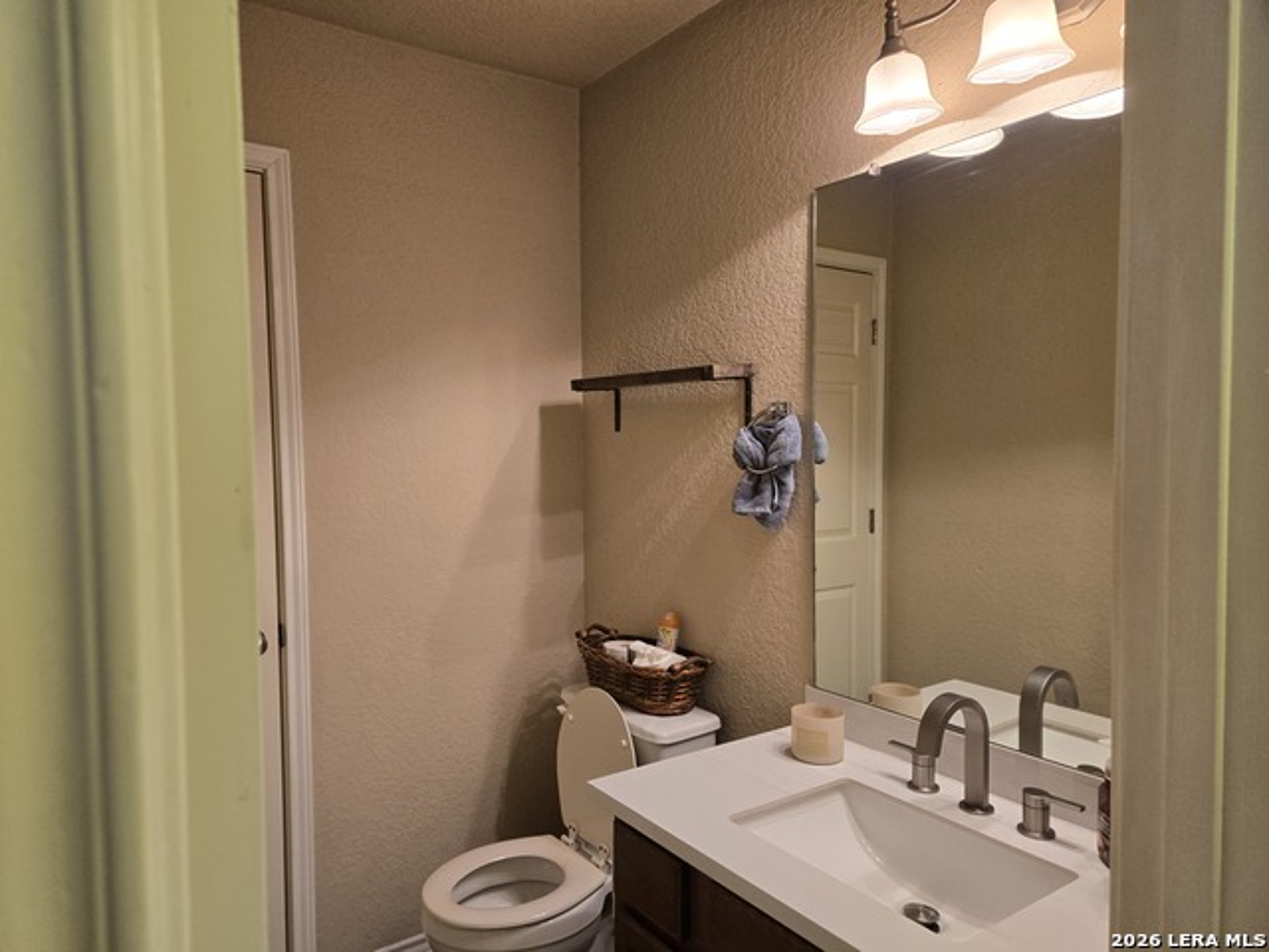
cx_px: 634
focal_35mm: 23
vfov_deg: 58.9
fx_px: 843
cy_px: 476
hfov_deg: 73.9
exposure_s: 1/120
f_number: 1.8
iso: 200
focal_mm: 5.4
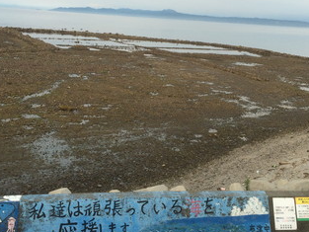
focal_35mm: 49
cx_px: 178
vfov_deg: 29.5
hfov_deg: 38.8
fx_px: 438
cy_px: 80
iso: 32
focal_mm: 4.12
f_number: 2.2
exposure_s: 1/348
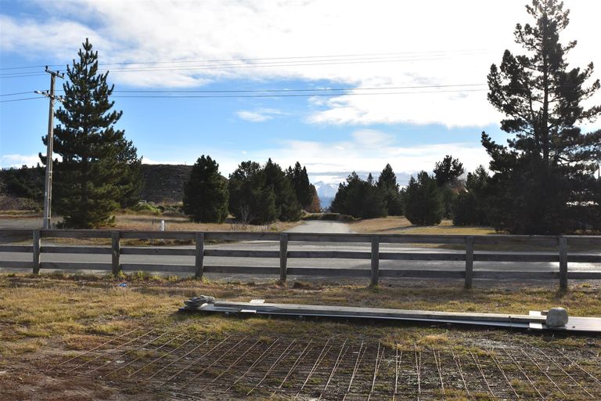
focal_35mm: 36
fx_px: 601
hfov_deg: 53.1
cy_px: 200
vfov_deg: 36.9
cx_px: 300
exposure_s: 1/200
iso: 100
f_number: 13
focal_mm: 24
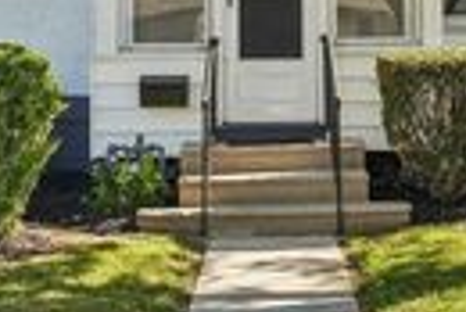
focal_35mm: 92
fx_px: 1192
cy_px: 5
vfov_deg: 14.7
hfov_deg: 22.1
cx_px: 258
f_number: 8
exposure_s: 1/500
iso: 500
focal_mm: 24
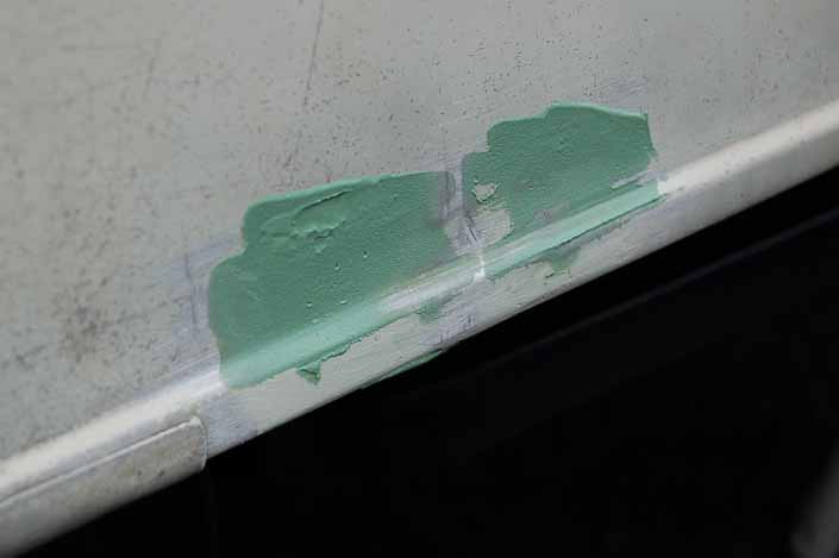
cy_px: 279
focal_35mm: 82
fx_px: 1921
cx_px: 420
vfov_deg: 16.5
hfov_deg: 24.6
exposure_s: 1/100
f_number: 5.6
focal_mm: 55
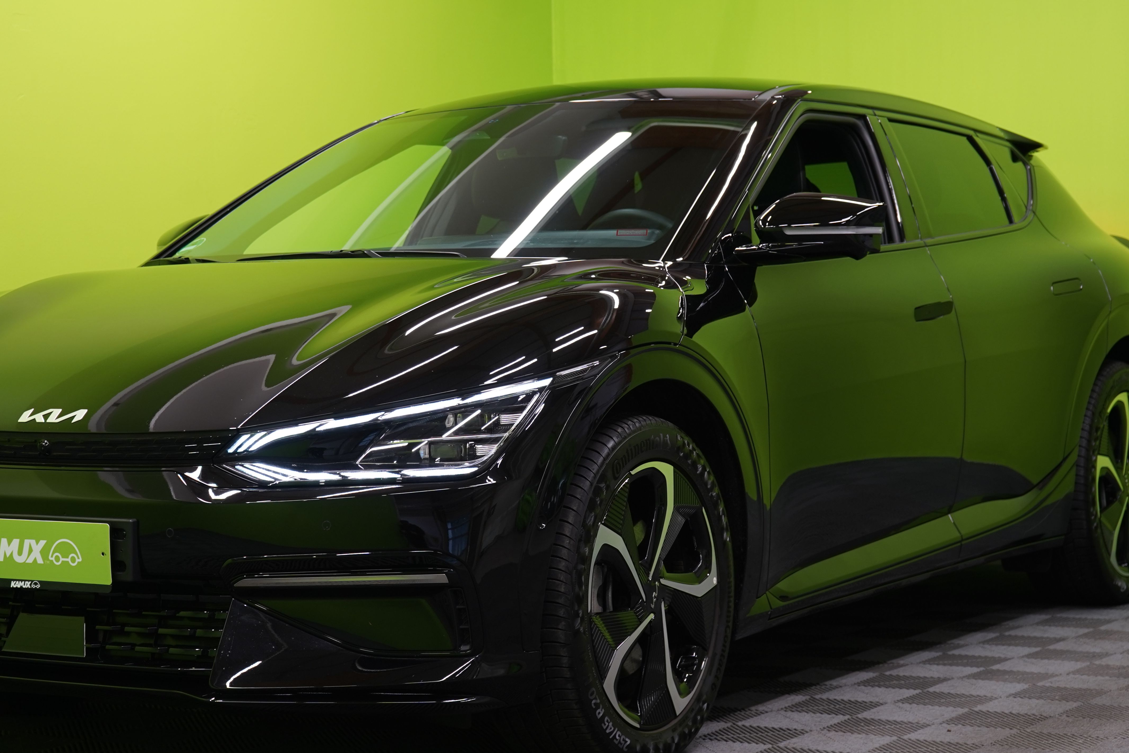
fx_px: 2477
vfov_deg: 17.3
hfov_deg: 25.7
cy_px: 319
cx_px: 520
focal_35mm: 79
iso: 400
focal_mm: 56
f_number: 5.6
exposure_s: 1/25
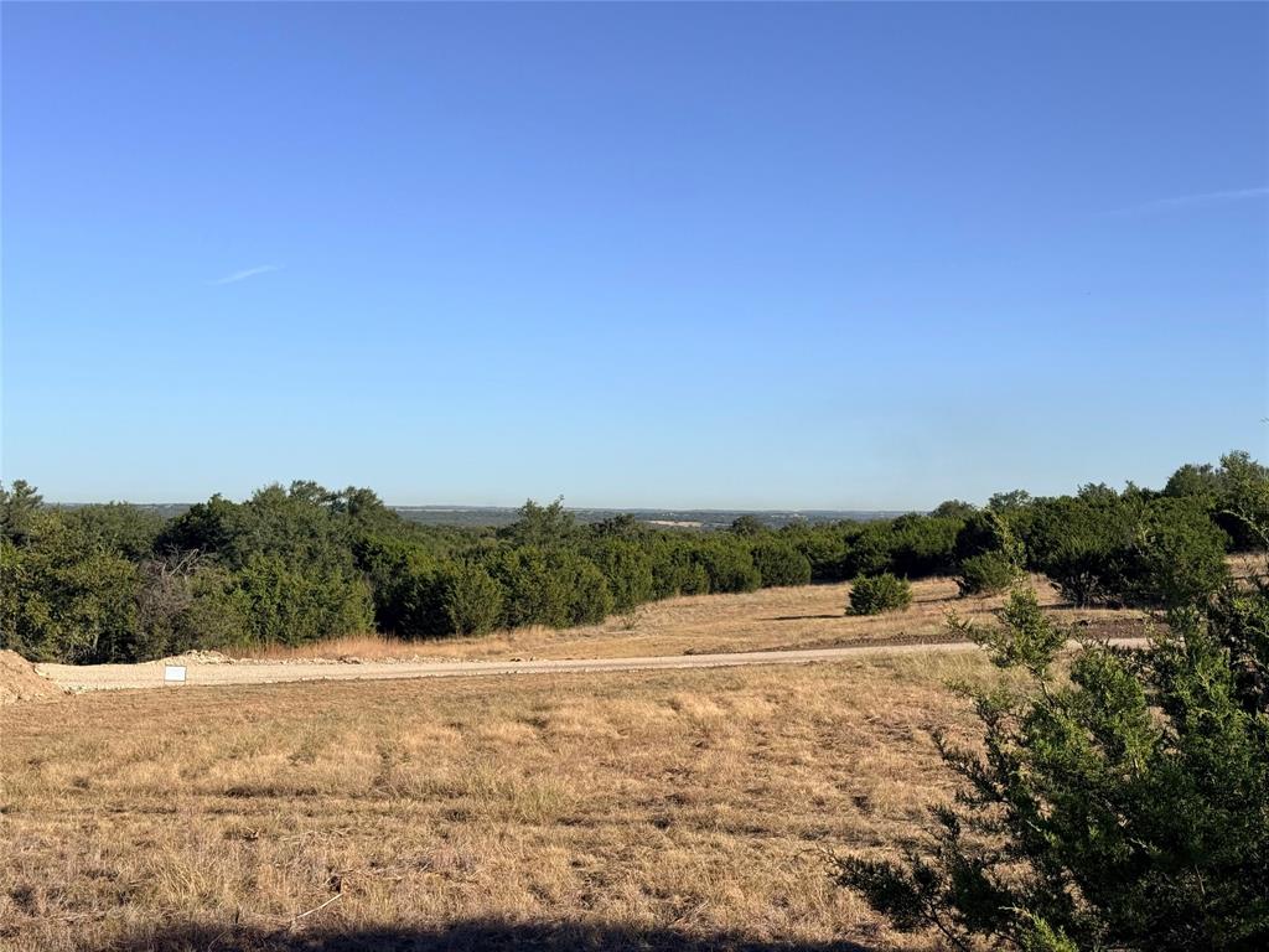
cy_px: 476
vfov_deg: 30.3
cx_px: 634
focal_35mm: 48
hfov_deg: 39.7
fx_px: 1760
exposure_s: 1/6536
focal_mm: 6.76
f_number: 1.78
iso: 64
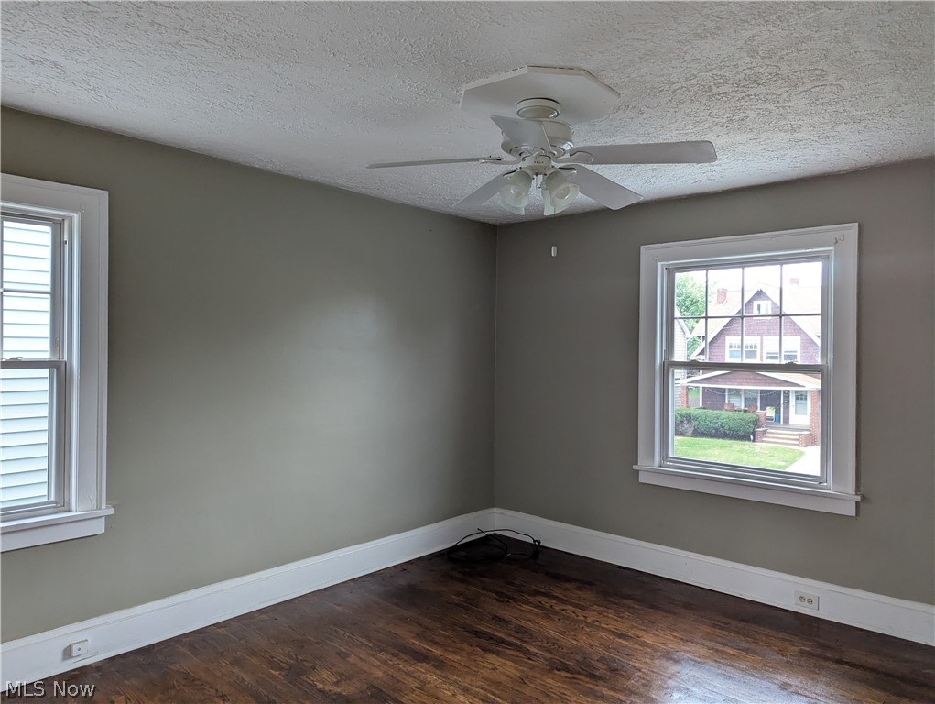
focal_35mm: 24
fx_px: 649
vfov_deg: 56.9
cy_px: 352
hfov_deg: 71.5
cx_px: 468
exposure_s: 1/78.1
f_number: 1.85
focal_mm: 6.81
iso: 181
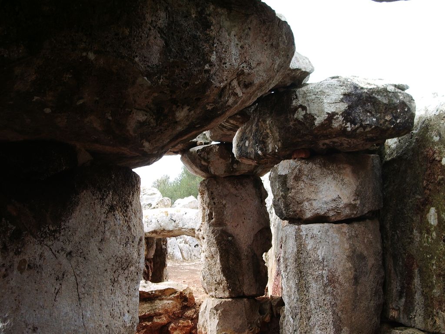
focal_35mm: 50
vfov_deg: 29.1
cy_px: 167
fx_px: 643
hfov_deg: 38.2
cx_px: 222
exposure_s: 1/160
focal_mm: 8.2
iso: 50
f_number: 3.1
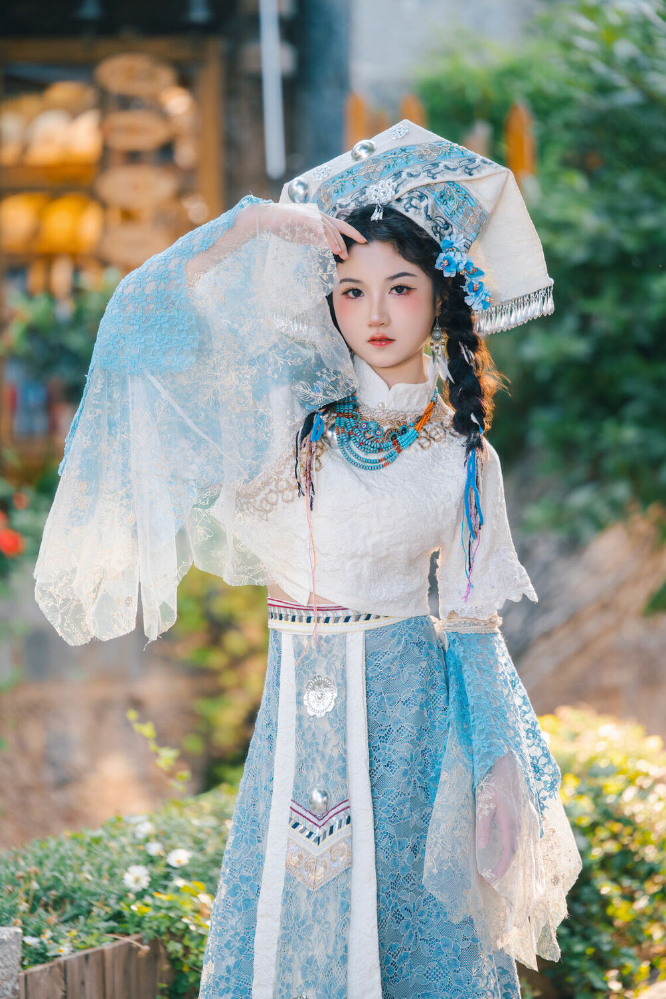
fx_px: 3717
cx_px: 327
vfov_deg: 15.3
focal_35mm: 134
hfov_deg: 10.2
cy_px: 481
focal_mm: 128
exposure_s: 1/125
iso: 160
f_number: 2.8
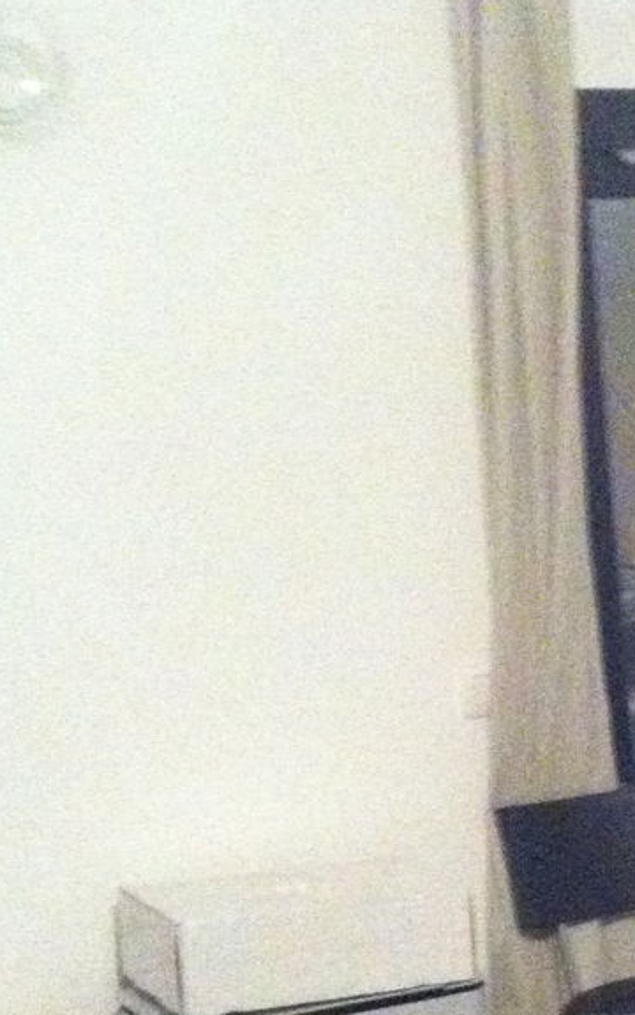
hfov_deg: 11.6
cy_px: 938
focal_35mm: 103
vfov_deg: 19.8
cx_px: 1194
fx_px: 2848
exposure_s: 1/15
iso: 1000
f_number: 2.8
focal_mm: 3.85
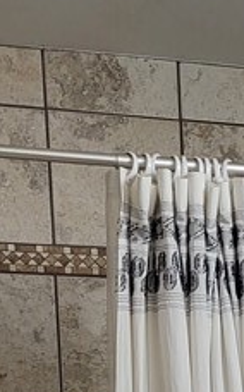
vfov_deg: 15.2
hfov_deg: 10.0
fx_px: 1323
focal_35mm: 124
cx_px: 436
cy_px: 633
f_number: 1.8
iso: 160
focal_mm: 5.4
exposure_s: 1/40
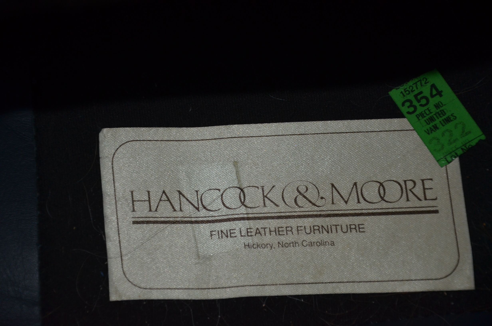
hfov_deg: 13.1
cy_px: 163
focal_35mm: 158
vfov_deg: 8.7
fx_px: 2148
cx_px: 246
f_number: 5.6
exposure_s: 1/60
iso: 800
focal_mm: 105
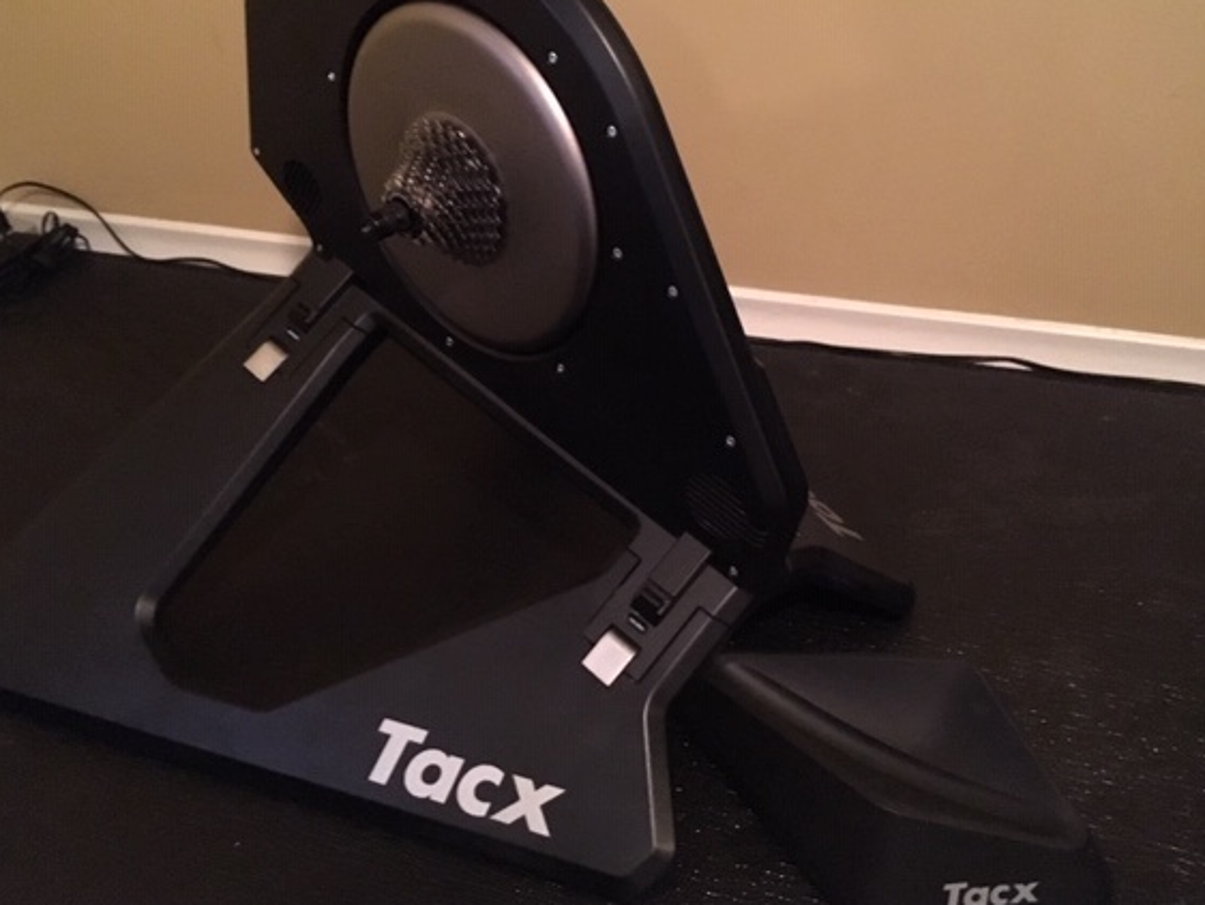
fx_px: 1149
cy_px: 405
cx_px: 609
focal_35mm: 33
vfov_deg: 42.9
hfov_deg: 55.3
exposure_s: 1/15
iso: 1250
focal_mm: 4.15
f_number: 2.2
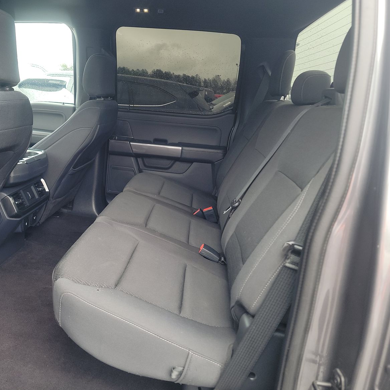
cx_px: 139
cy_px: 198
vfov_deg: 55.6
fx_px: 370
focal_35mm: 29
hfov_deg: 54.8
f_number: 1.8
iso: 92
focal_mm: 6.7
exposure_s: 1/59
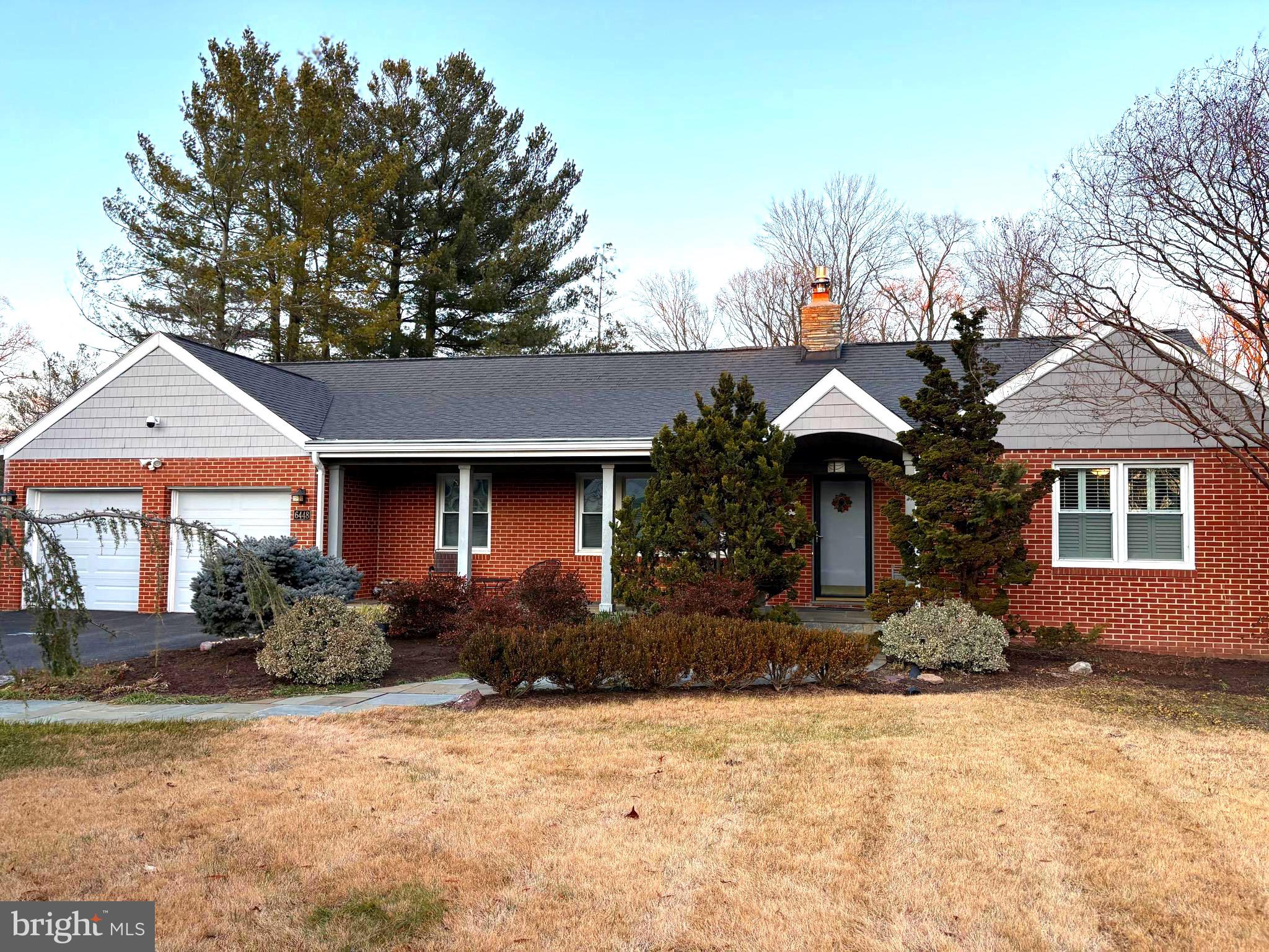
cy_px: 476
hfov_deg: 67.3
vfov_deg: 53.1
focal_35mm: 26
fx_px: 953
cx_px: 634
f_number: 1.6
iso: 50
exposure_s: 1/195
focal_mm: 5.96
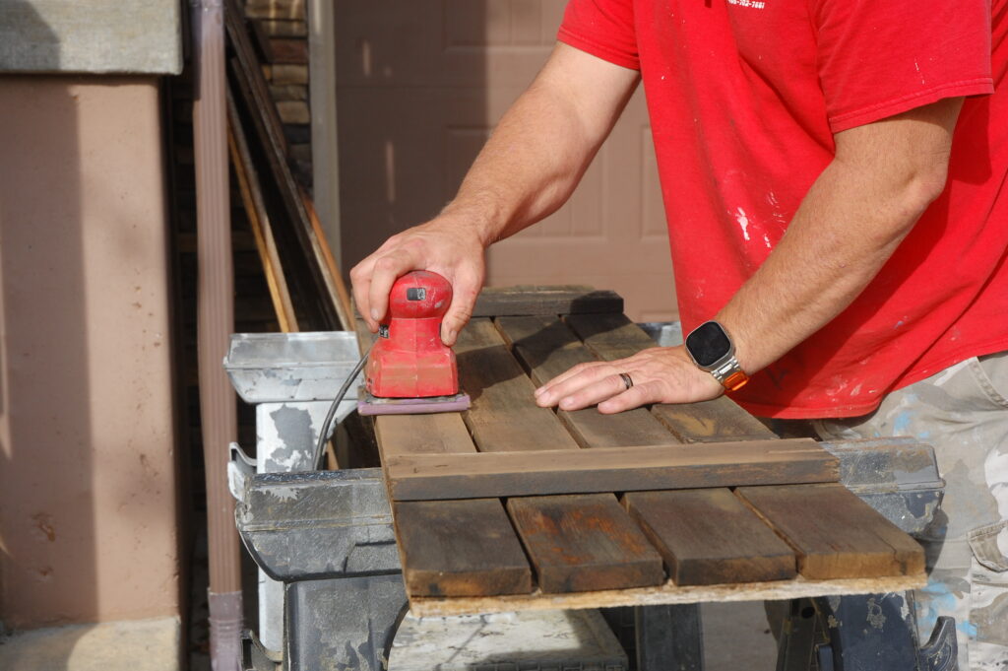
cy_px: 336
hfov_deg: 30.5
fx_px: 1846
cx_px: 504
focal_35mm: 66
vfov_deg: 20.6
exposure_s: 1/320
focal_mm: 44
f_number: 6.3
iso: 200
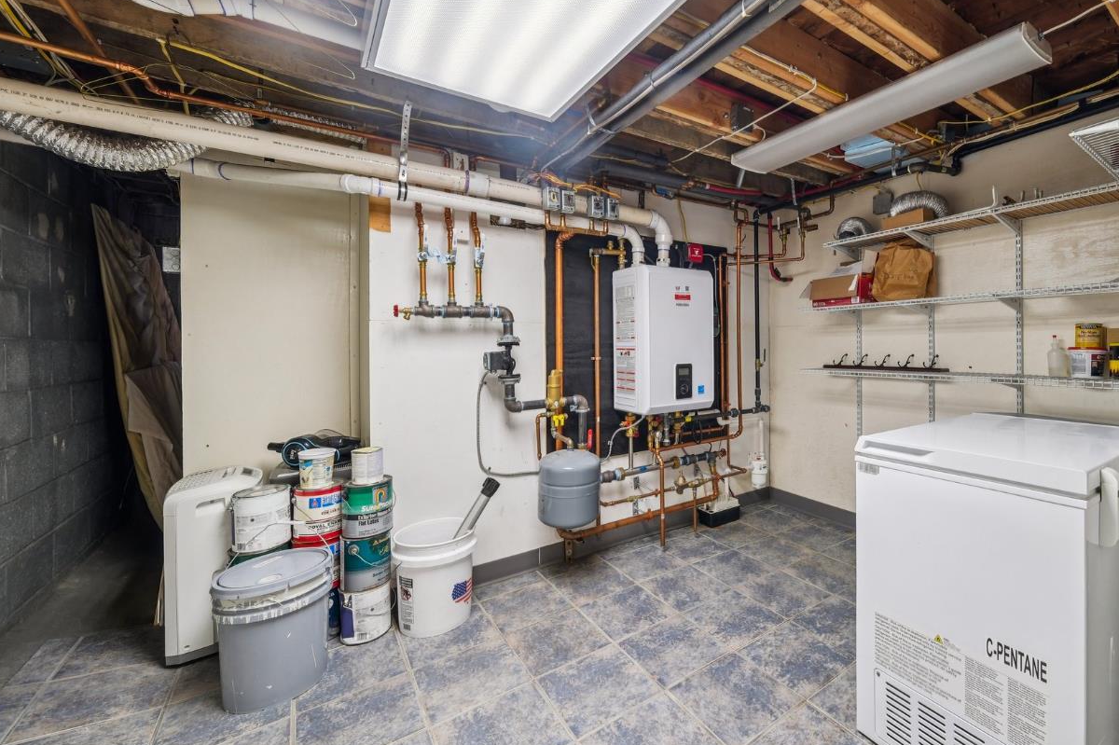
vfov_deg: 77.2
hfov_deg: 99.1
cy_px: 350
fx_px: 466
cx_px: 670
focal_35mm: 15
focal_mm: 8
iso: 320
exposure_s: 1/13
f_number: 6.4
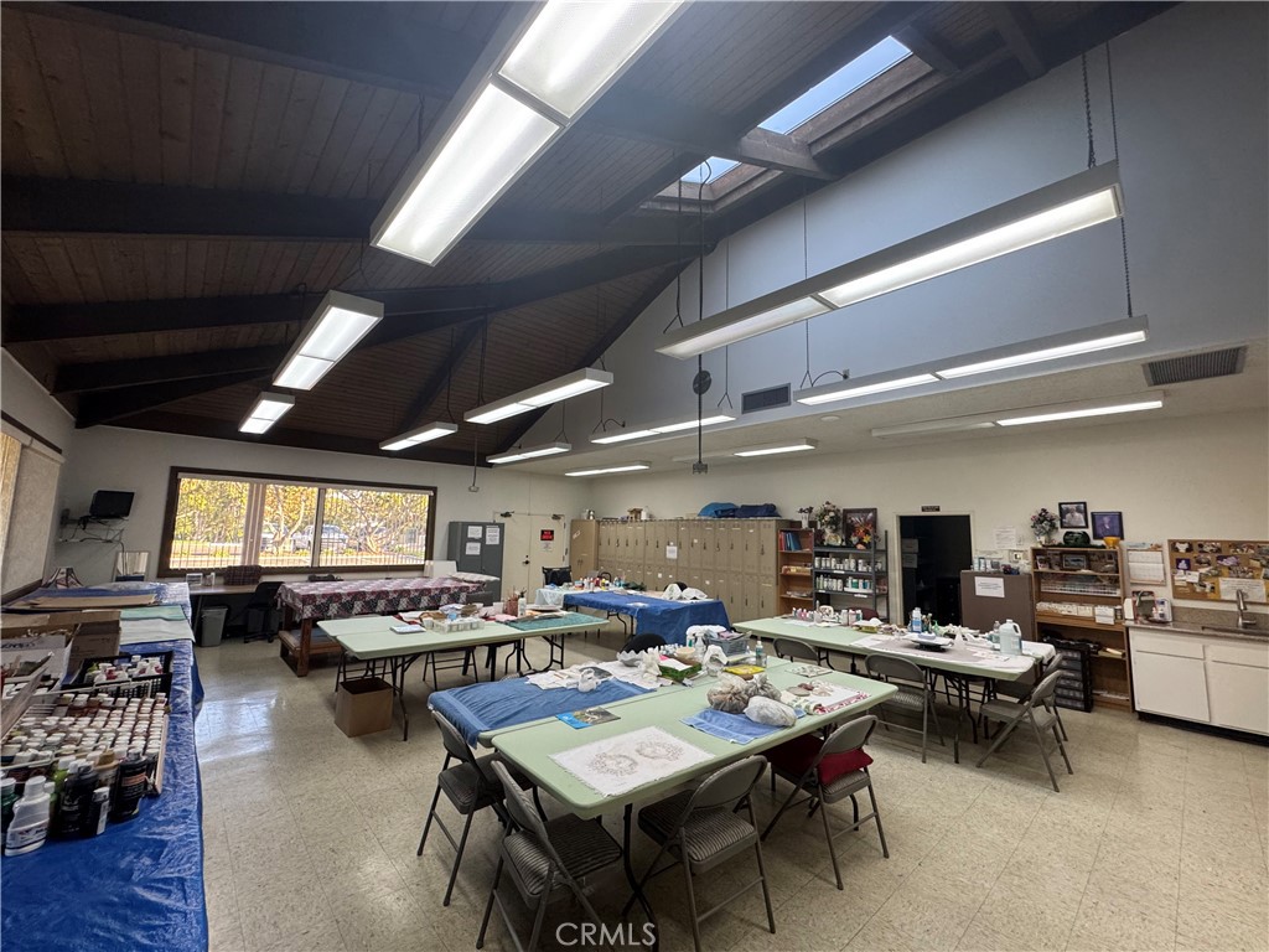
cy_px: 476
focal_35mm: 14
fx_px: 513
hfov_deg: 102.1
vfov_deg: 85.7
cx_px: 634
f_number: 2.2
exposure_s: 1/108
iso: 250
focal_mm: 2.22
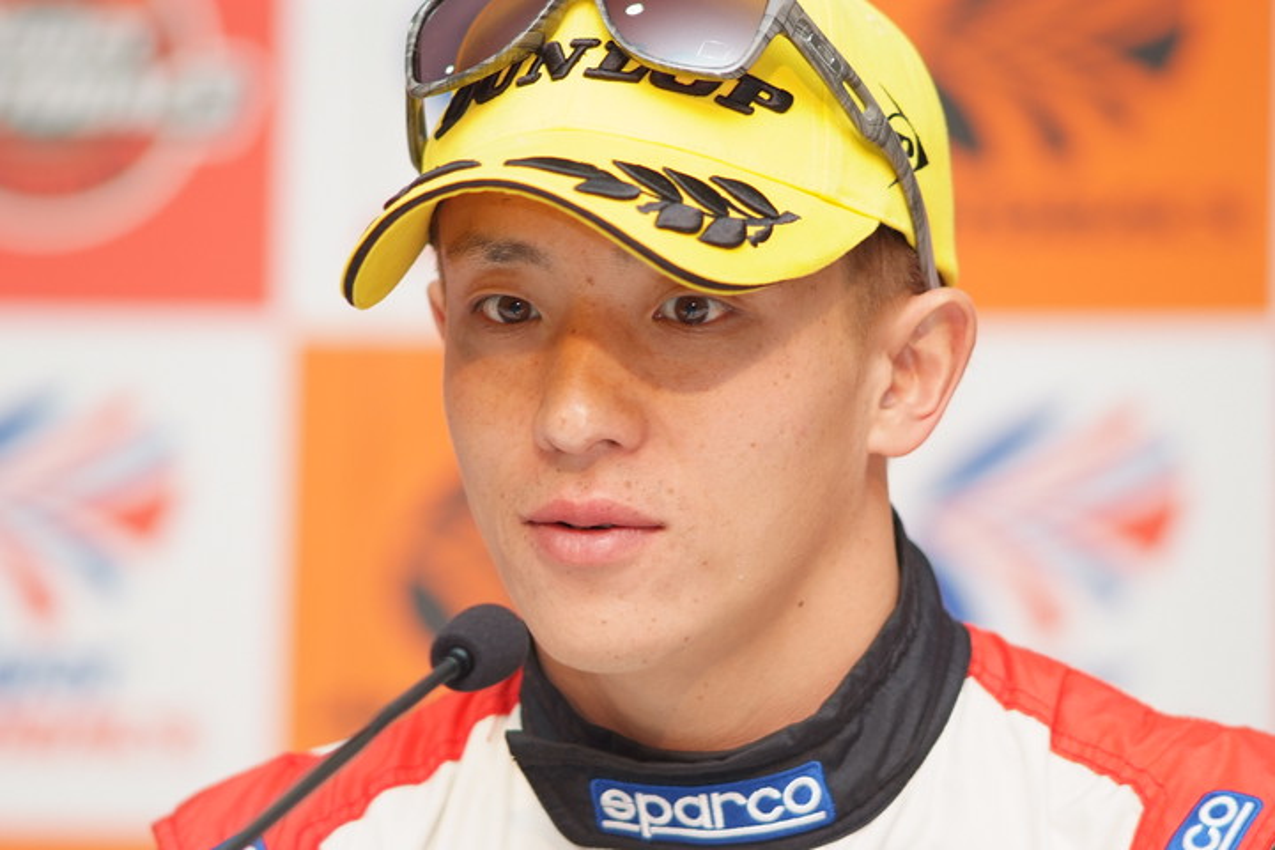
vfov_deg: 5.1
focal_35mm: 270
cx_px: 638
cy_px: 425
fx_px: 9562
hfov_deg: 7.6
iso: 400
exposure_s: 1/125
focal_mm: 180
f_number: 2.8
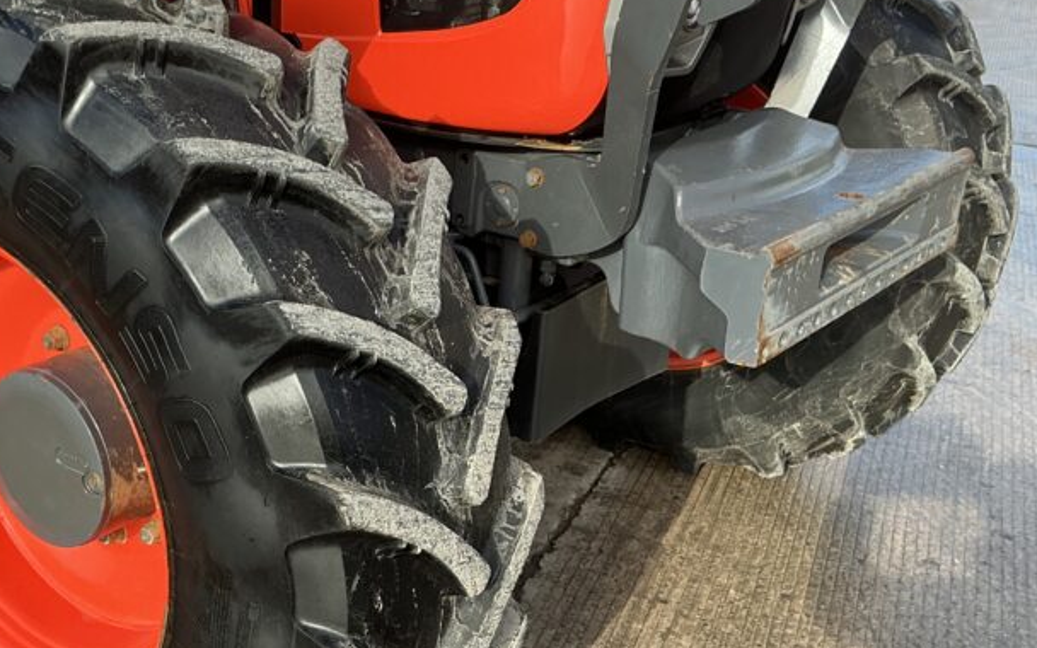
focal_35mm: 50
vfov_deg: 25.7
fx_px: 1413
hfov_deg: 39.5
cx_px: 300
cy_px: 411
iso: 25
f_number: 1.8
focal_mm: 3
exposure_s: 1/394
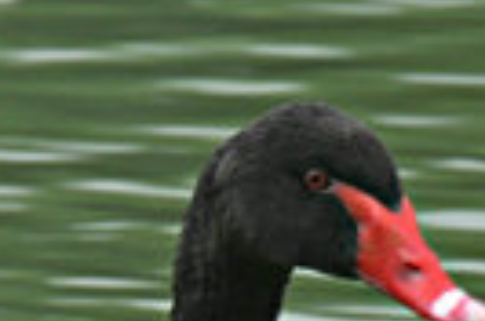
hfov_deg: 1.6
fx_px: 17324
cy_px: 777
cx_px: 71
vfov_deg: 1.1
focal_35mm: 1289
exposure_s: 1/20
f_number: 11
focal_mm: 190
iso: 100
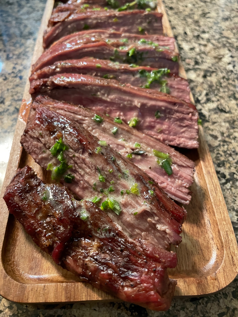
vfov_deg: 67.3
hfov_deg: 53.1
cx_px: 119
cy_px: 158
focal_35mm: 26
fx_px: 238
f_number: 1.6
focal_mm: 4.2
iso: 500
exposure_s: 1/40
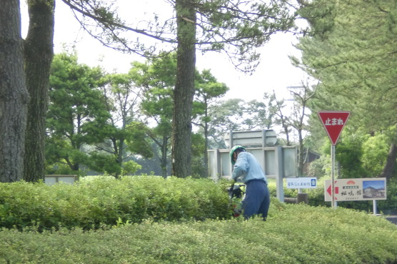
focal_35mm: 127
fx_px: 1400
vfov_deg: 10.8
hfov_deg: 16.1
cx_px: 194
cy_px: 166
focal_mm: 18.9
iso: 100
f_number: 5.9
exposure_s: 1/100
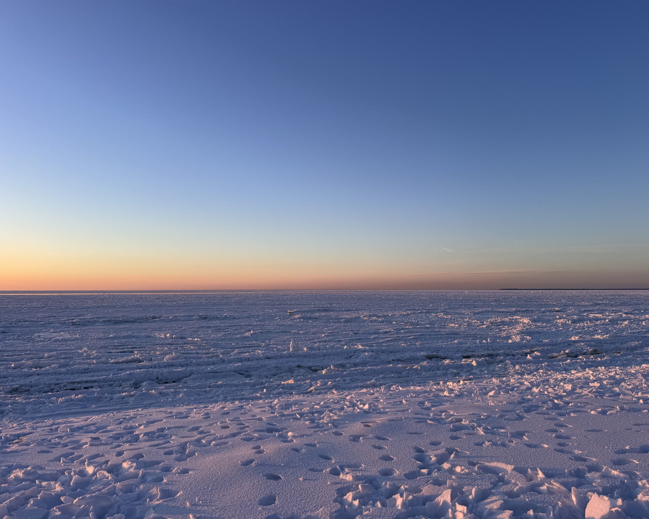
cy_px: 250
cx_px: 346
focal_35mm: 26
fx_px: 499
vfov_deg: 54.9
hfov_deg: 66.0
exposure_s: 1/1311
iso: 80
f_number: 1.78
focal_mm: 6.76
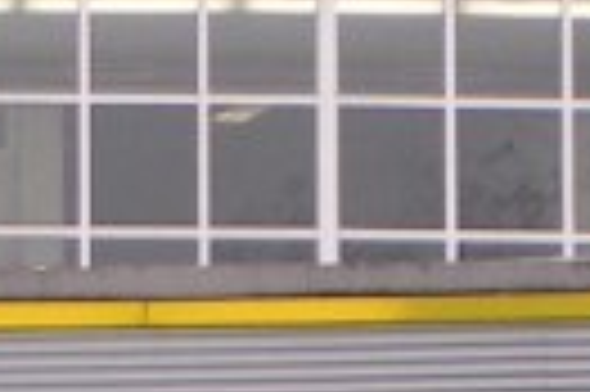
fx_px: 10803
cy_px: 996
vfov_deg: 2.1
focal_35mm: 660
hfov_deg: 3.1
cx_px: -495
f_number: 3.5
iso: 50
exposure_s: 1/125
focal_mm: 15.9
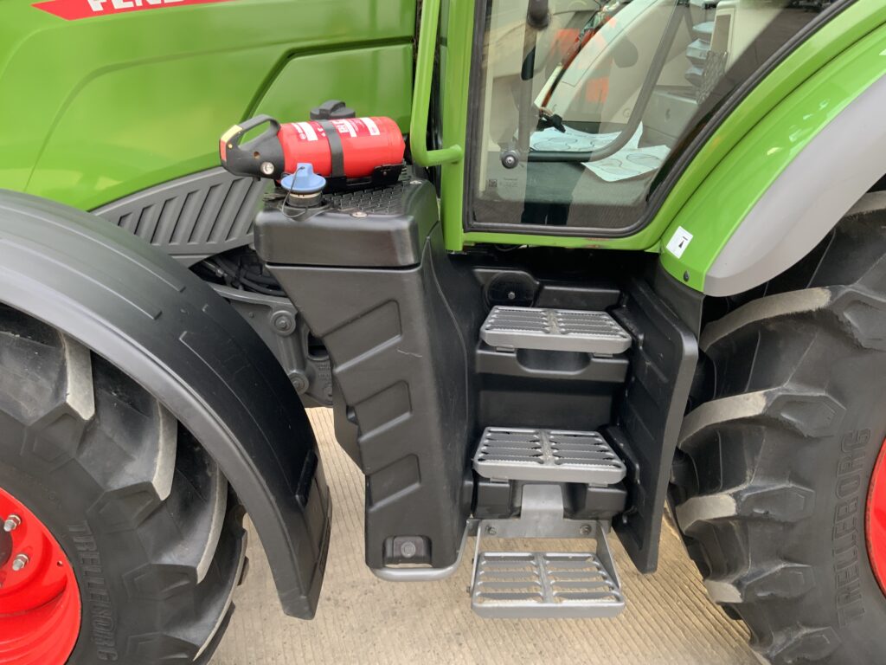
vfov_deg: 48.2
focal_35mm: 29
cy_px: 332
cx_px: 443
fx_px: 742
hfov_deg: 61.7
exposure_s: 1/60
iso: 100
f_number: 1.8
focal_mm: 3
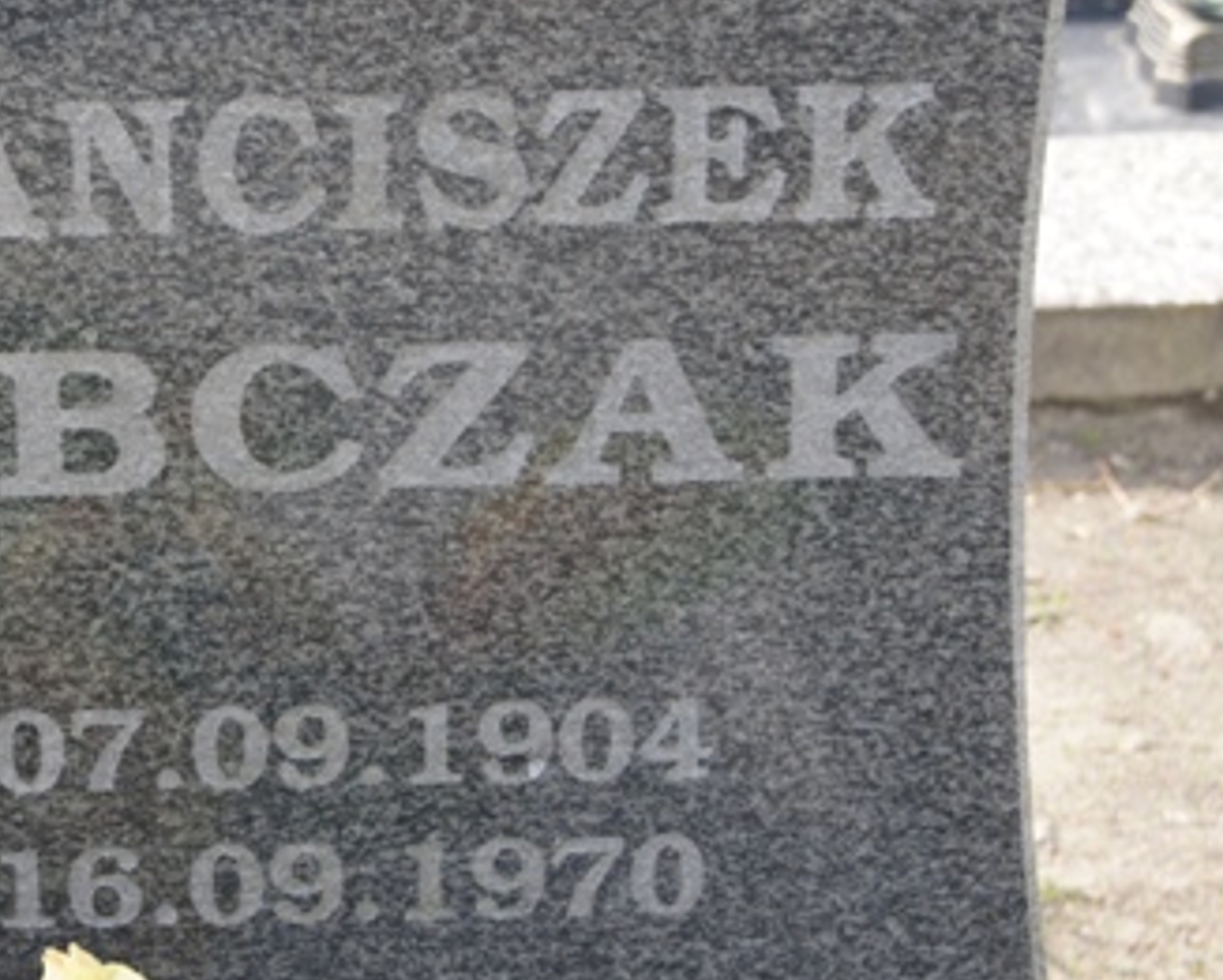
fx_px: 5501
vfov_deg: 10.2
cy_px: 413
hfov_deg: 12.6
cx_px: 199
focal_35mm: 152
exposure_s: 1/125
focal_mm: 55
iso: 200
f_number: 6.3
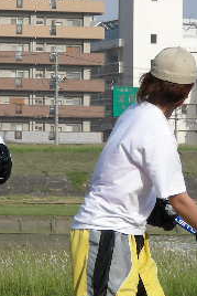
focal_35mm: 318
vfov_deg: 6.5
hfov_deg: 4.3
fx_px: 2607
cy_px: 233
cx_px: -3
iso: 50
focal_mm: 21.3
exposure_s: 1/417
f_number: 4
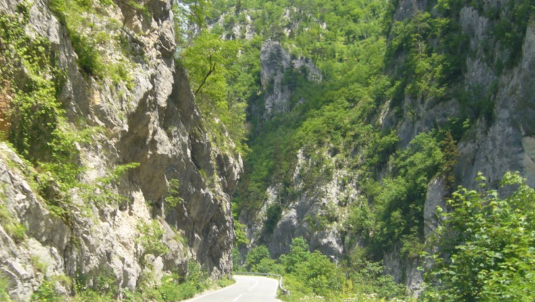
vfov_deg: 24.9
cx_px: 205
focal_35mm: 48
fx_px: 681
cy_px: 139
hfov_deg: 42.6
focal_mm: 5.8
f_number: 5.6
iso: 80
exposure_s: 1/125
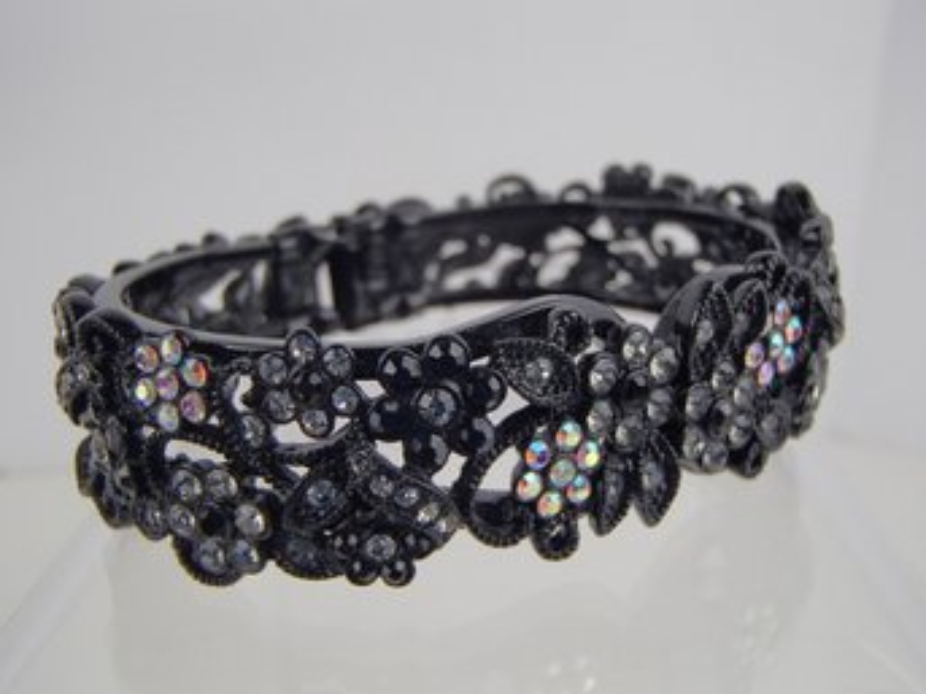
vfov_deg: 38.6
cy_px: 347
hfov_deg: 50.2
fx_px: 989
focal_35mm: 37
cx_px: 463
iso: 200
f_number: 4.7
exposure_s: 1/160
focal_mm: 6.64
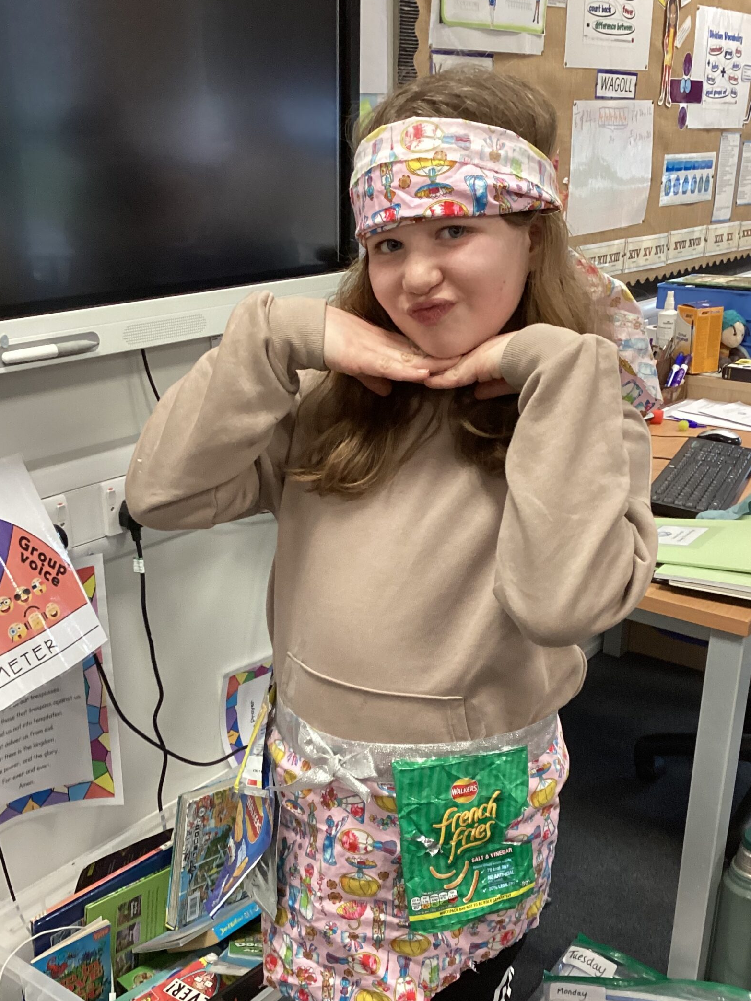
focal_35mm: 38
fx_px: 1099
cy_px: 599
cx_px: 398
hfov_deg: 37.7
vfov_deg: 48.7
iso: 200
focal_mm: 3.3
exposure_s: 1/60
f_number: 2.4
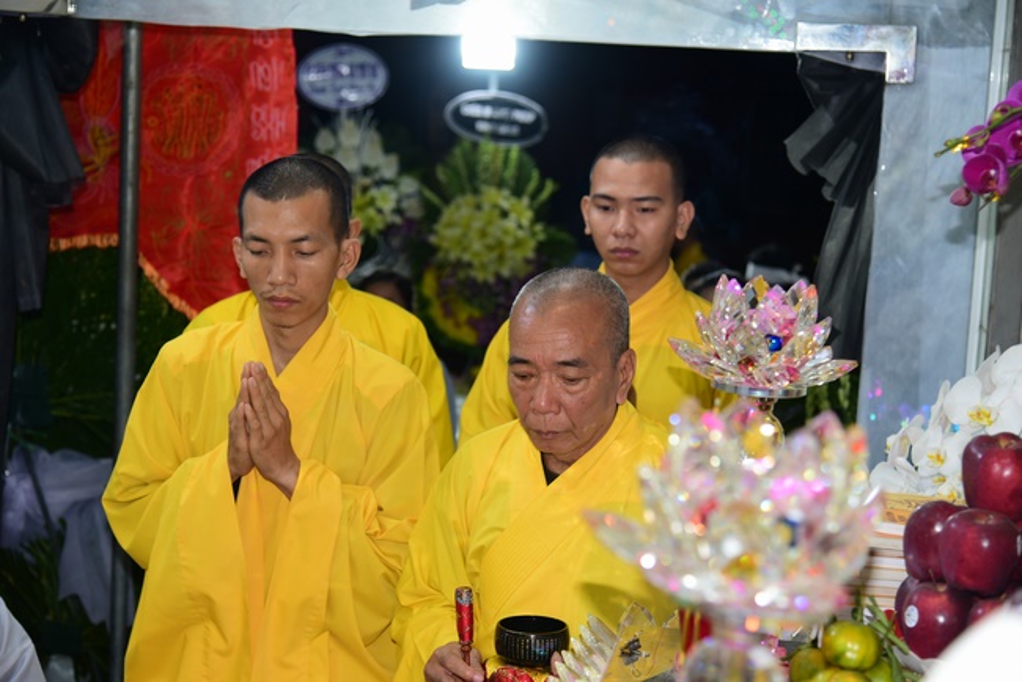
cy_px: 341
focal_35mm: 62
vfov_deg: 21.9
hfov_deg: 32.4
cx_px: 511
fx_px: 1761
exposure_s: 1/60
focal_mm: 62
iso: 320
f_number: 4
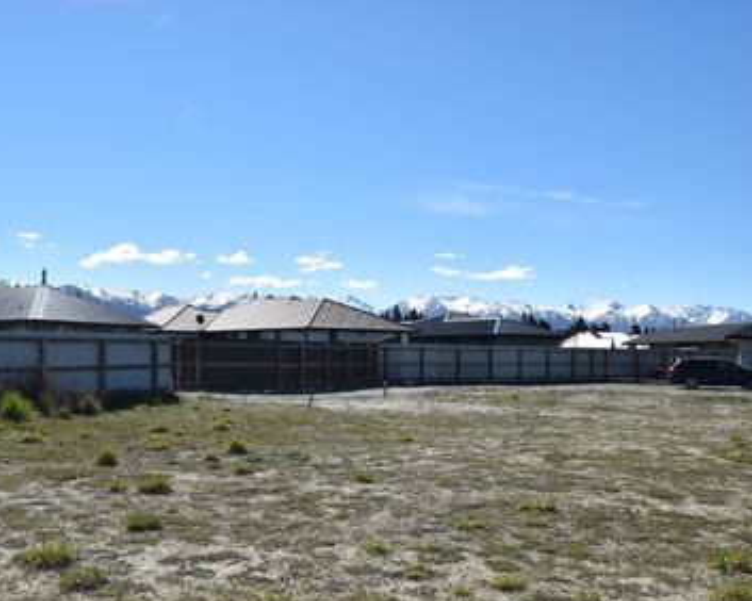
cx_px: 254
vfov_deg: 41.5
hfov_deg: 49.9
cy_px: 331
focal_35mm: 36
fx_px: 792
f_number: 14
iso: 100
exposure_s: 1/200
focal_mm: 19
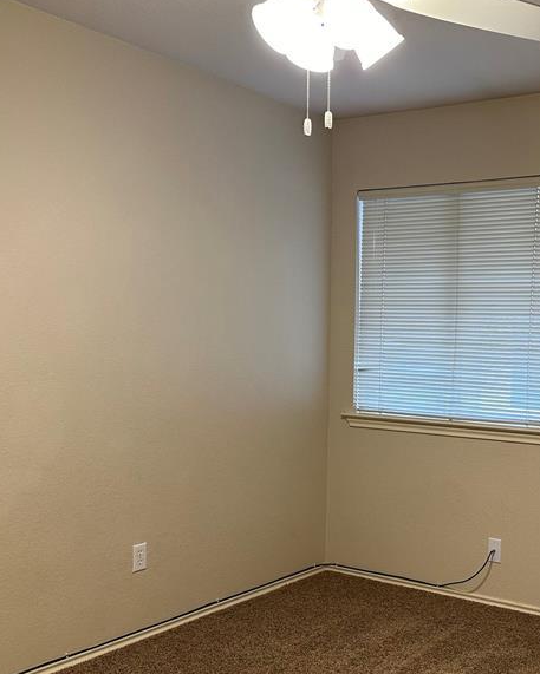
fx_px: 839
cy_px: 391
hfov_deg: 34.7
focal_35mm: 42
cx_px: 425
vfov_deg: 43.7
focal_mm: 6.86
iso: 160
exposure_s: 1/60
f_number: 1.78
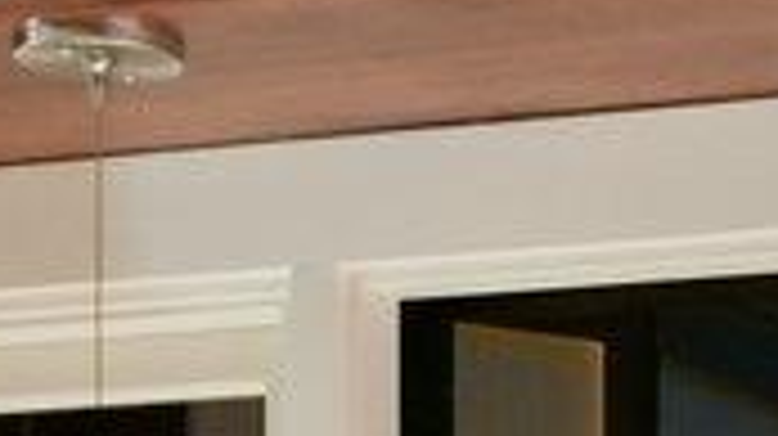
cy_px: 1766
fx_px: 4349
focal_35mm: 211
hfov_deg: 9.7
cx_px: 1412
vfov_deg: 5.1
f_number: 11
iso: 400
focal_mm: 19.5
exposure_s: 2
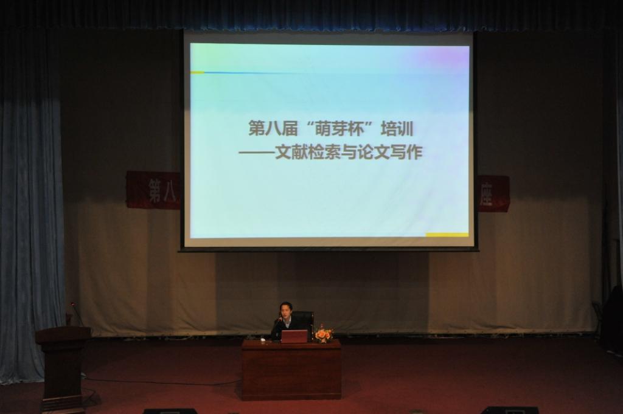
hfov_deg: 50.7
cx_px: 312
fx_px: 657
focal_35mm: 38
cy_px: 207
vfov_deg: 35.0
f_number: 2.8
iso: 2500
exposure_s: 1/160
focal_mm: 38
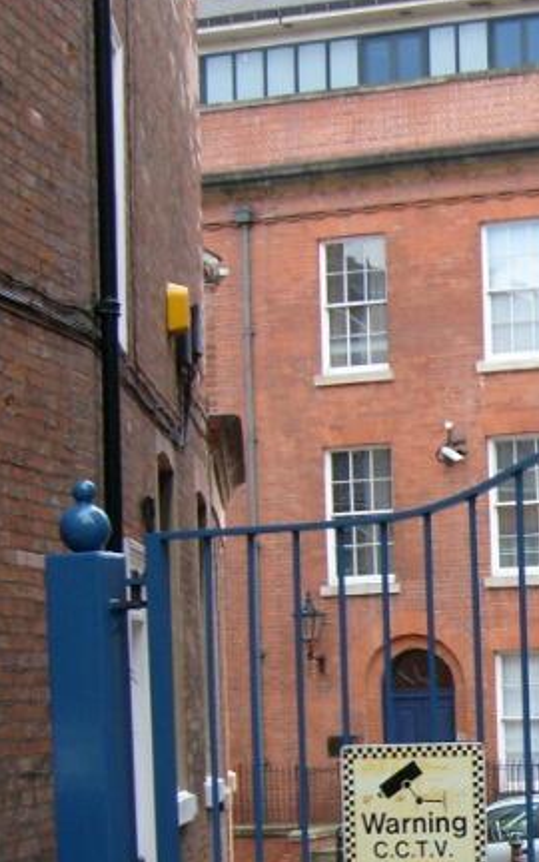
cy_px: 643
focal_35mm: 88
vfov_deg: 23.3
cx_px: 842
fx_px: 2068
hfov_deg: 13.8
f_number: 2.8
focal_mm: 5.8
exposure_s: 1/180
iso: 80
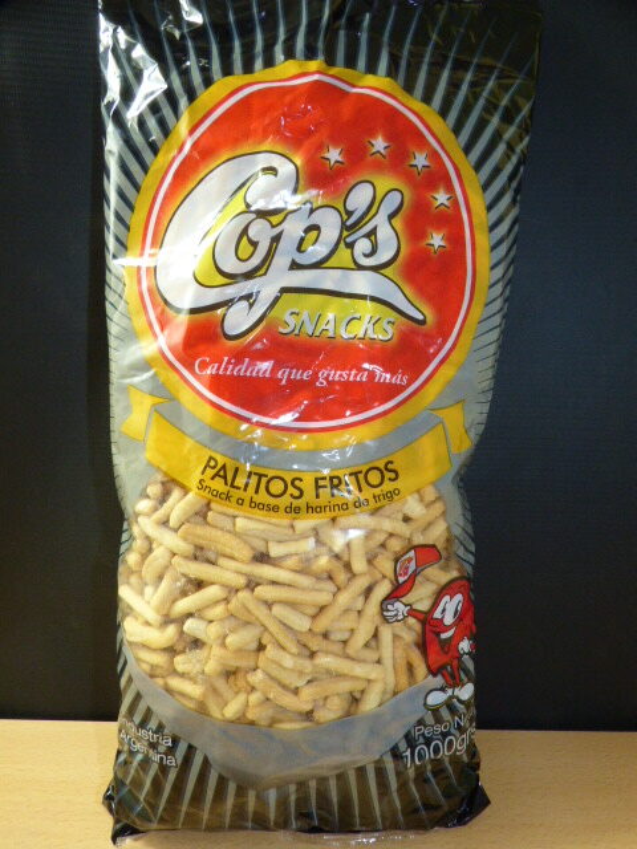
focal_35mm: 20
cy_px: 424
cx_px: 318
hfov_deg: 66.0
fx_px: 491
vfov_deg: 81.7
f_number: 5.6
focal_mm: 3.58
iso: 400
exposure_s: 1/15
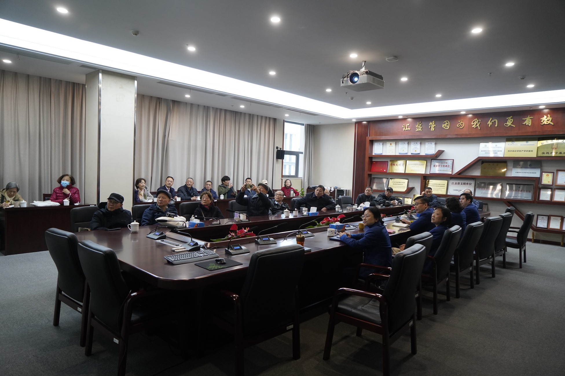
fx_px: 377
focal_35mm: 24
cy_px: 188
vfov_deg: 53.1
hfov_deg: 73.7
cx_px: 282
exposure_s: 1/160
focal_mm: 24
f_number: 4
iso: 1600
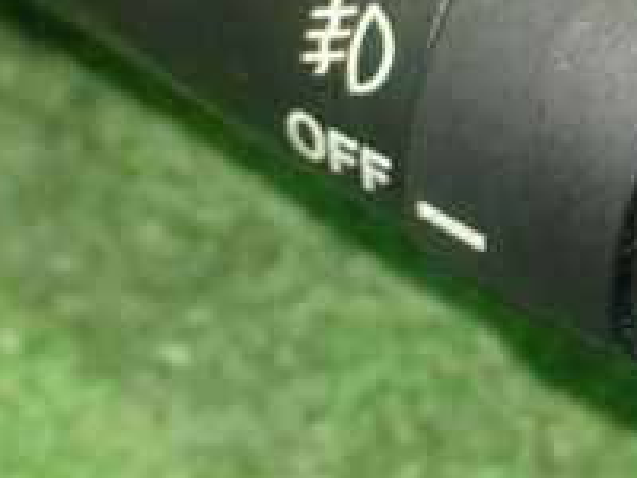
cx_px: 567
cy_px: 178
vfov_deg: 9.9
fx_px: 2760
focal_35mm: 150
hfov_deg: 13.1
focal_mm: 9.01
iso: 800
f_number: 3.2
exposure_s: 1/20
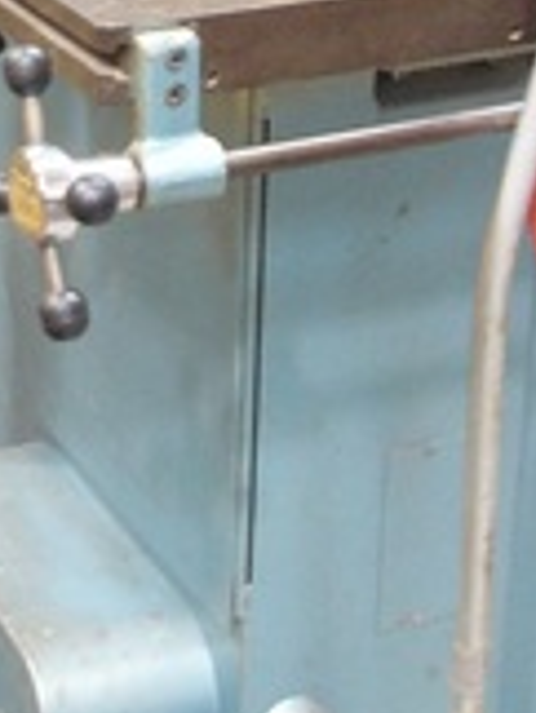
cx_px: 111
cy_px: -177
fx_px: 2206
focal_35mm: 107
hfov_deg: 13.8
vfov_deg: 17.4
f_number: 2.8
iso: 200
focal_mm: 6
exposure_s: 1/4
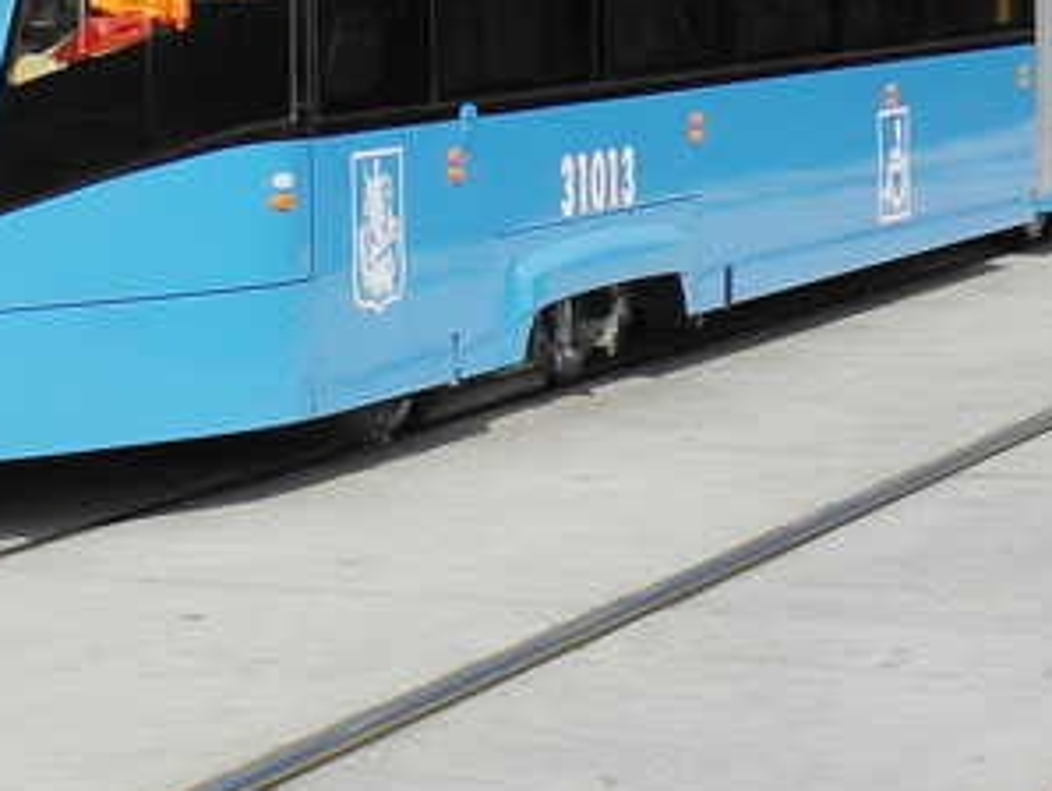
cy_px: -682
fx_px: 4654
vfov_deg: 9.2
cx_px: 138
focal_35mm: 153
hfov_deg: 12.8
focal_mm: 8.1
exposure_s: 1/800
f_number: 6.3
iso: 100
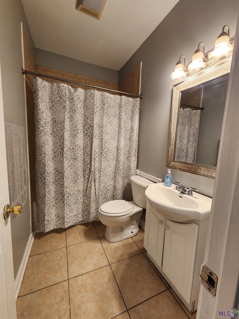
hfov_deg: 89.9
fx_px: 120
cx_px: 120
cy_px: 160
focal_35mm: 13
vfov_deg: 106.2
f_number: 2.2
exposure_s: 1/60
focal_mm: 2.2
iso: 200
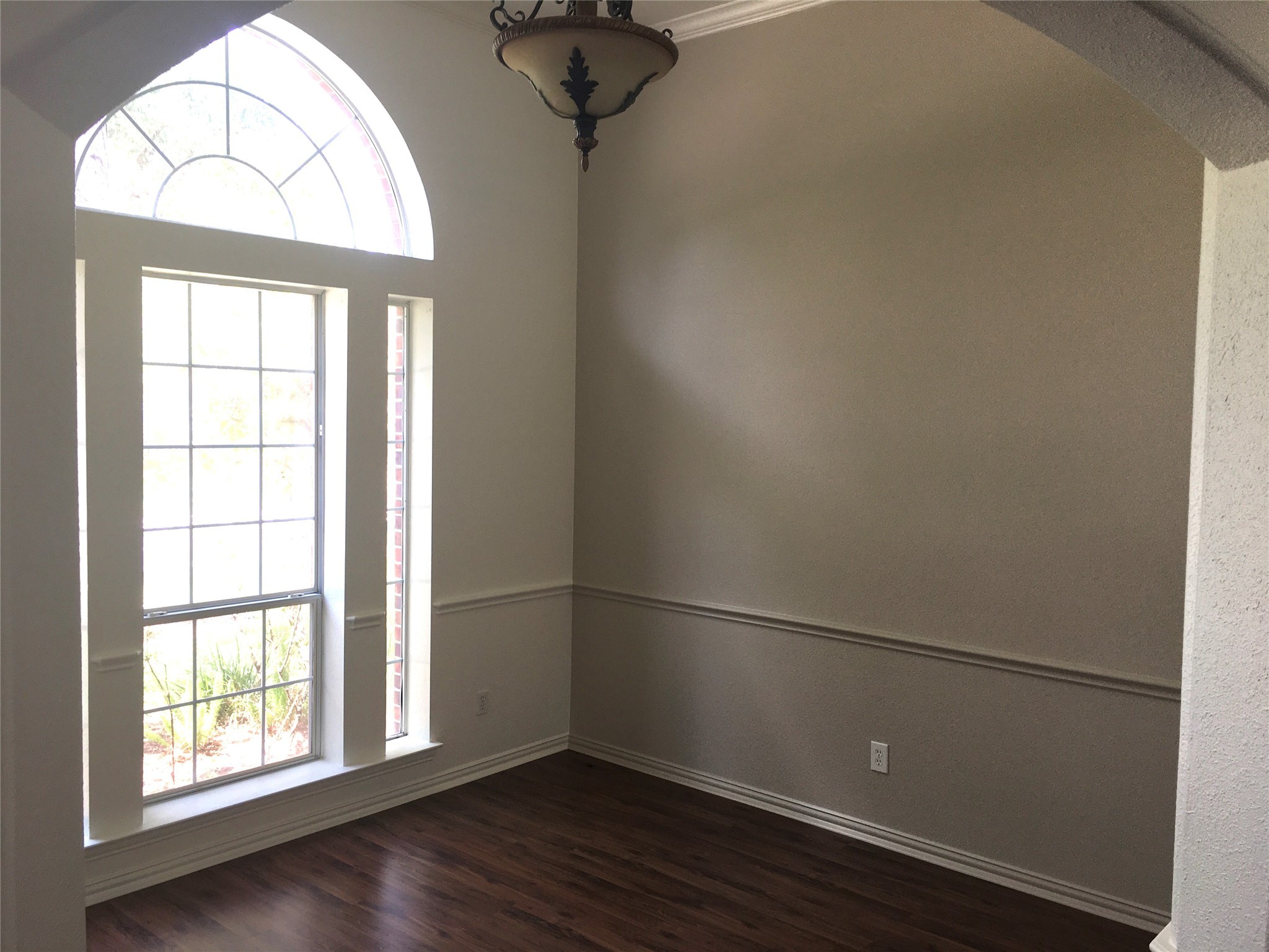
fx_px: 1063
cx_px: 634
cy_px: 476
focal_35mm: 29
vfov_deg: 48.2
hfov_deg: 61.7
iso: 25
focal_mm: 4.15
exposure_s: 1/40
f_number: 2.2
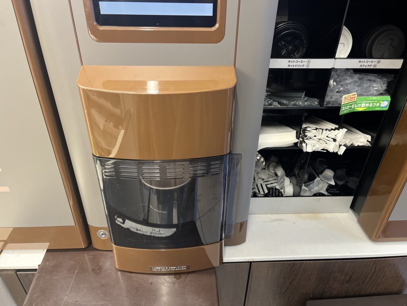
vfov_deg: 53.1
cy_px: 153
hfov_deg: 67.3
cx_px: 204
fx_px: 306
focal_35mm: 26
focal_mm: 5.1
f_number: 1.6
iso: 250
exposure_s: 1/50
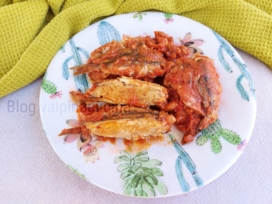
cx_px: 136
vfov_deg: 56.8
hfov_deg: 71.6
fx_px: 189
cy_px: 102
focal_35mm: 24
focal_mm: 5.23
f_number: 1.8
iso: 50
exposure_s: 1/100
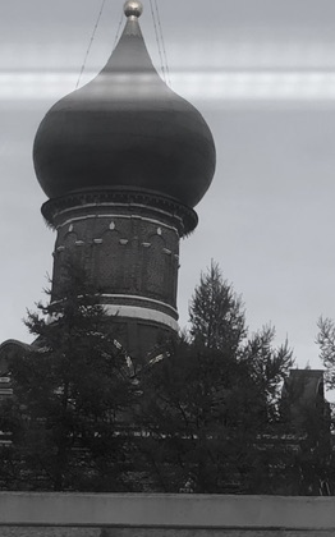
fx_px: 1229
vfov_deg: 24.6
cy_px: 317
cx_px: 61
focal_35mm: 84
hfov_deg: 15.4
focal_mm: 6
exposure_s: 1/218
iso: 16
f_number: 2.4
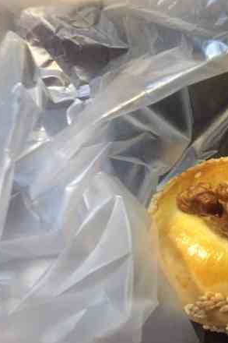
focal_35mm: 48
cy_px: 178
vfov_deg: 41.1
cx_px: 268
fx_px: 456
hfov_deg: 25.4
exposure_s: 1/17
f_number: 2.2
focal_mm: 4.15
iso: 400
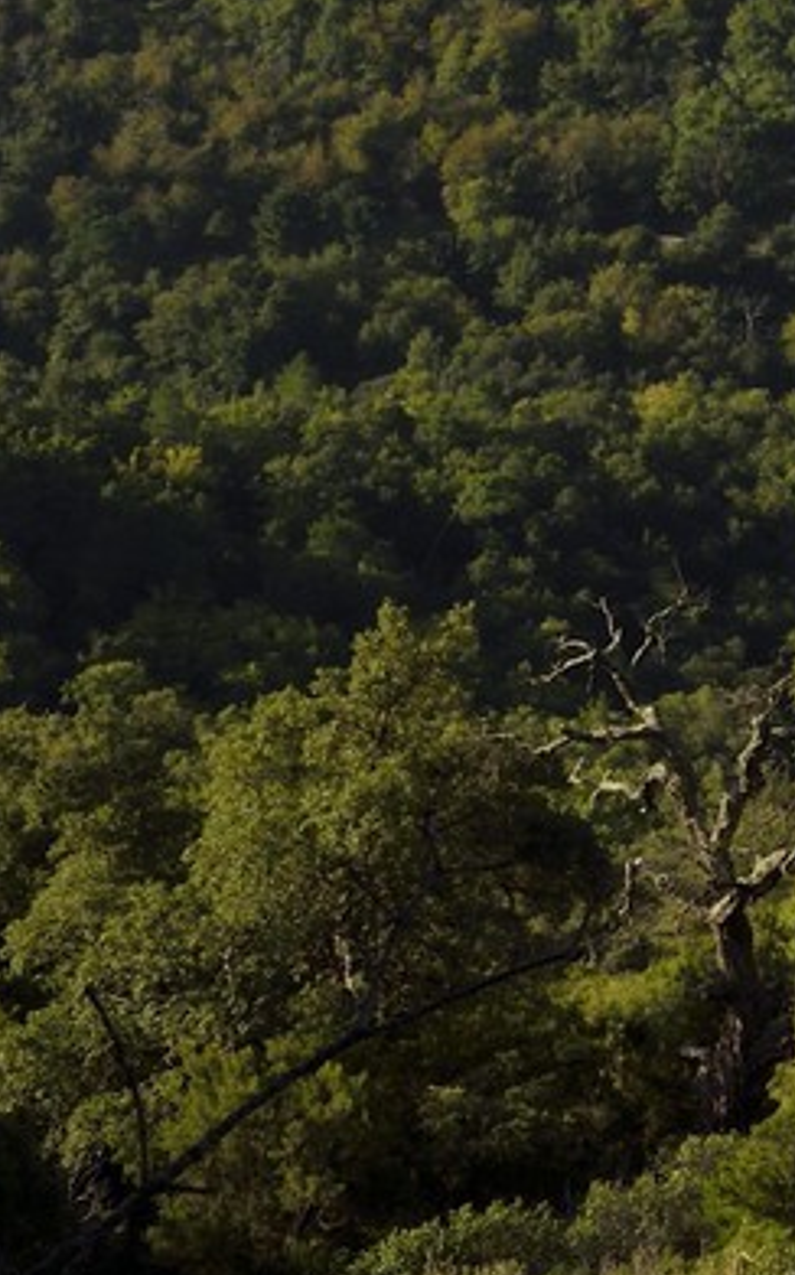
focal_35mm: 100
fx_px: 3470
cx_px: 2392
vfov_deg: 20.3
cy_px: 59
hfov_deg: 9.9
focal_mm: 24
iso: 200
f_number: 9
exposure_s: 1/400
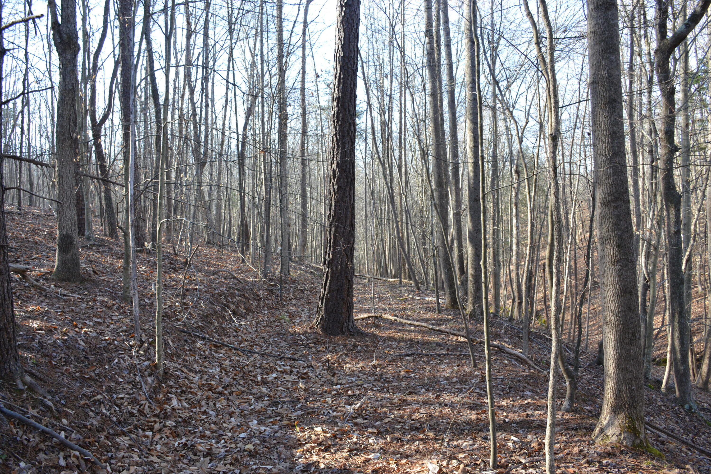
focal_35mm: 27
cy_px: 237
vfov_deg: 47.9
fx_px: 533
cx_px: 356
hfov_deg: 67.4
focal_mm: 18
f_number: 5.6
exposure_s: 1/125
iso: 280
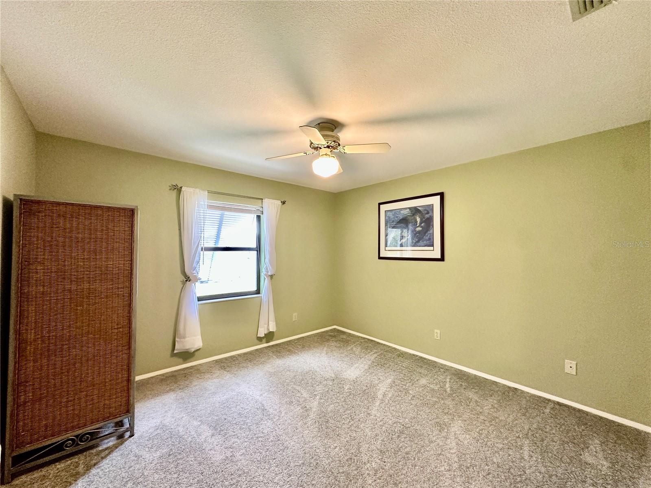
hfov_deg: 102.1
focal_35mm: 14
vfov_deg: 85.7
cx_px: 326
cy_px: 244
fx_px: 263
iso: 320
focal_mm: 2.22
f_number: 2.2
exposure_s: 1/60
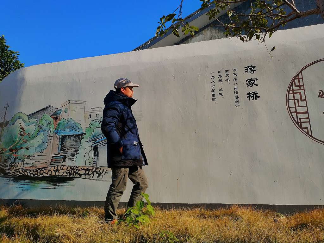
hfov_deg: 56.8
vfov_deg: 44.2
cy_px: 122
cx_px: 162
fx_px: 300
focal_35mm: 32
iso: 100
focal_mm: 4.5
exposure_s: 1/1110
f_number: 2
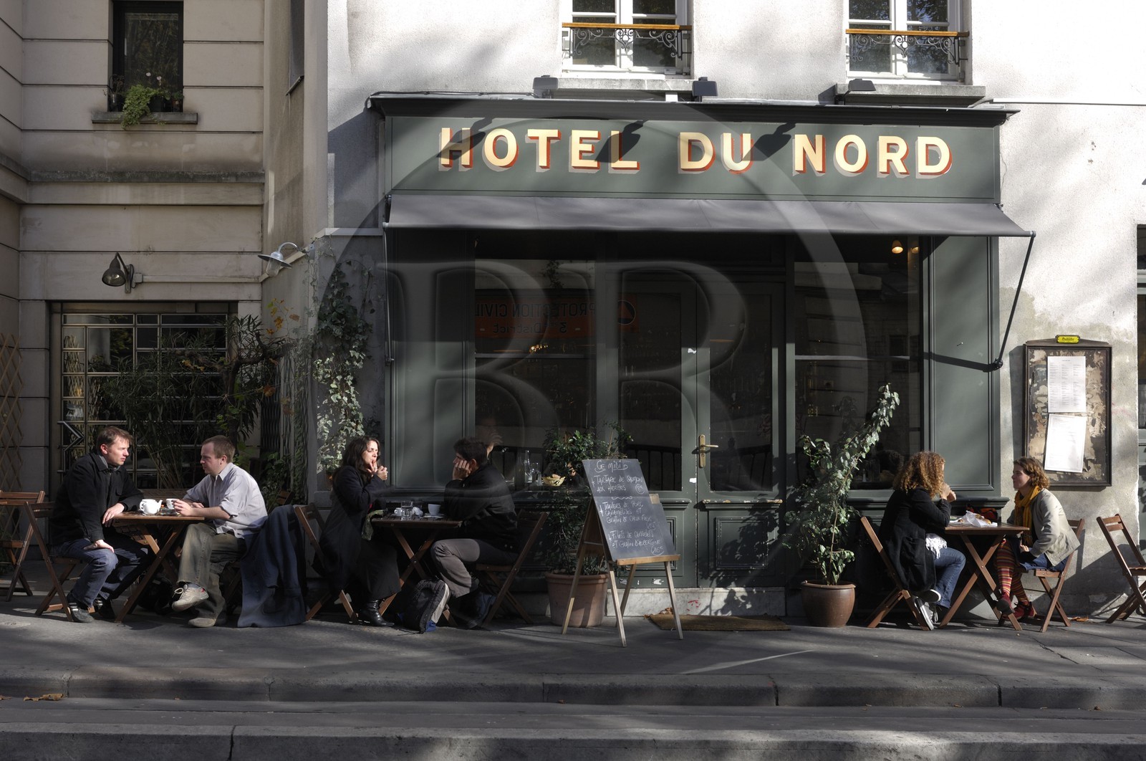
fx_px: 1621
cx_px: 573
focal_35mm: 51
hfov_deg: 38.9
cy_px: 380
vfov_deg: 26.4
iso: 100
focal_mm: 34
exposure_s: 1/125
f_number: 6.3
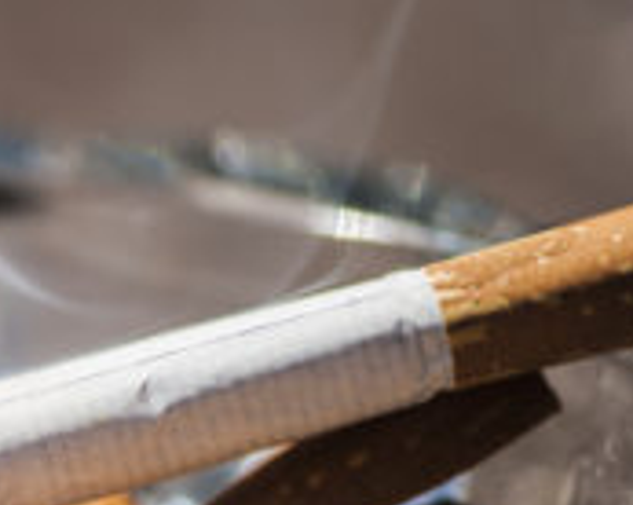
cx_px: -121
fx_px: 5539
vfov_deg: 5.2
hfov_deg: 6.5
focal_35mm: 296
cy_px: 450
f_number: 3.3
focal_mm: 105
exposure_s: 1/4000
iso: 200
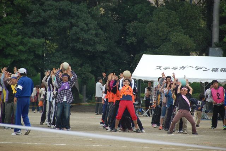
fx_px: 1882
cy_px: 76
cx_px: 113
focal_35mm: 300
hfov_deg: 6.9
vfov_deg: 4.6
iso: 400
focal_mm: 200
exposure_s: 1/500
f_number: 5.6
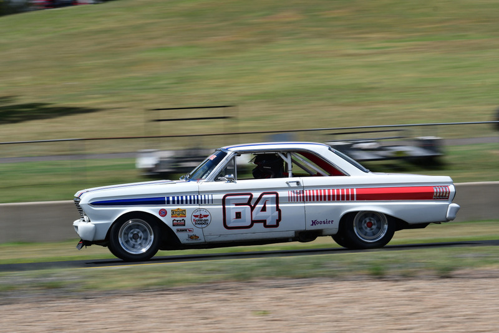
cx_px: 250
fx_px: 2537
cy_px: 166
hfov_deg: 11.2
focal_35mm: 183
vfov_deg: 7.5
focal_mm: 122
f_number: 14
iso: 200
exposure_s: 1/200
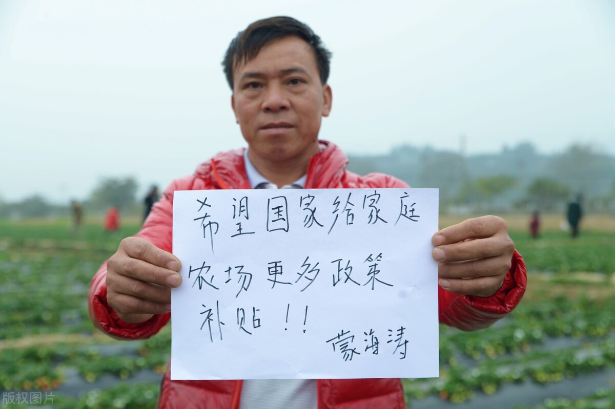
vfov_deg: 26.0
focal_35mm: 52
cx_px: 308
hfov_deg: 38.2
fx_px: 888
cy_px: 204
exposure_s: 1/200
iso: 250
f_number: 4.5
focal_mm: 52
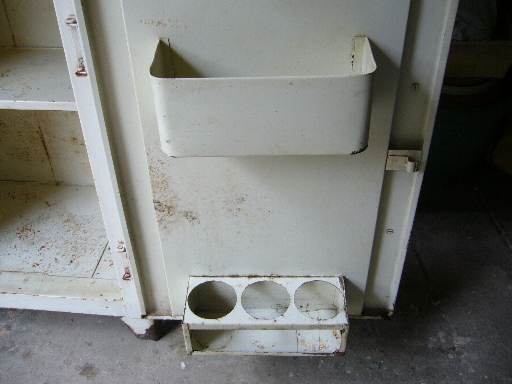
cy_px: 192
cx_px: 256
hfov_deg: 52.6
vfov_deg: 40.7
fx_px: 518
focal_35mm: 35
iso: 100
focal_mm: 5.8
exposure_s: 1/30
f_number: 2.8
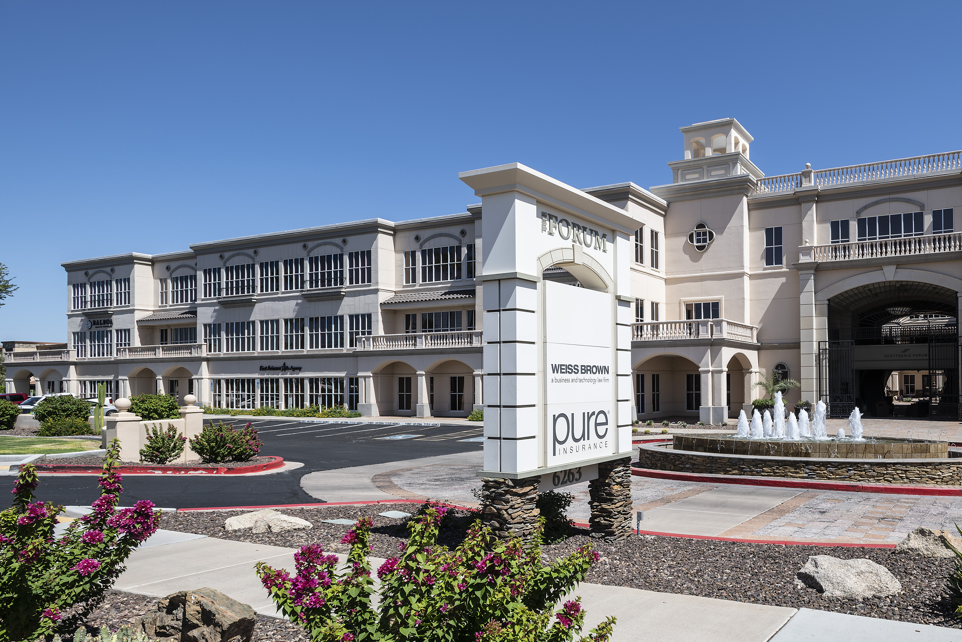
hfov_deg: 67.8
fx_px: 668
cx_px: 700
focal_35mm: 25
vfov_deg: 51.0
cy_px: 378
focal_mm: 17
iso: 100
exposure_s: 1/160
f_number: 13
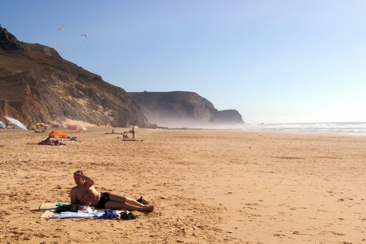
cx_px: 183
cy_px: 122
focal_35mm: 50
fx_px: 503
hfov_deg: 40.0
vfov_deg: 27.2
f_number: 9.5
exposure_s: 1/750
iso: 200
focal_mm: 33
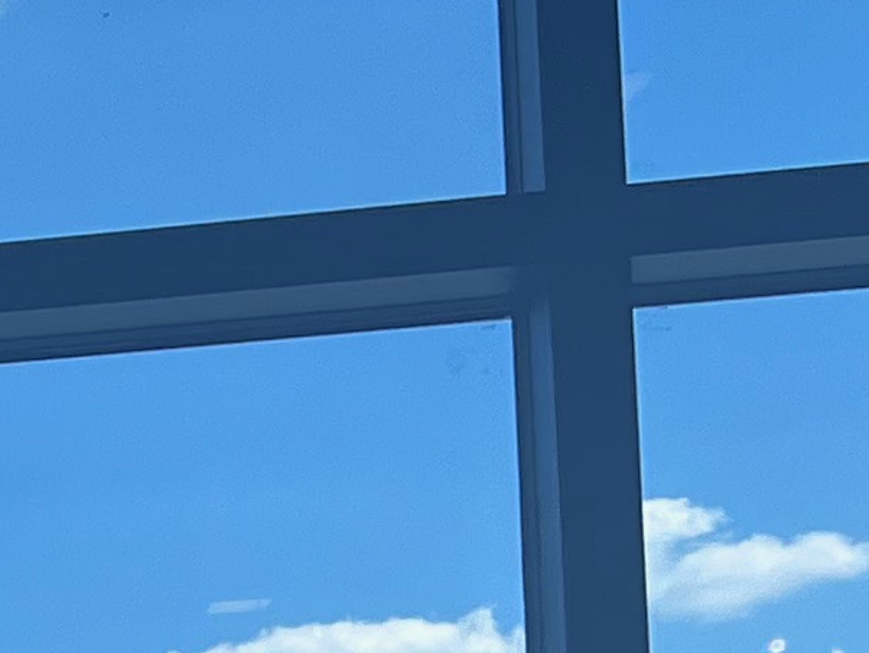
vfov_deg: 8.2
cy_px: 1247
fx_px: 4370
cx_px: -1576
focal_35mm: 174
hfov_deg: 9.4
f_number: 1.6
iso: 50
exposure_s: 1/1404
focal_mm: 5.1
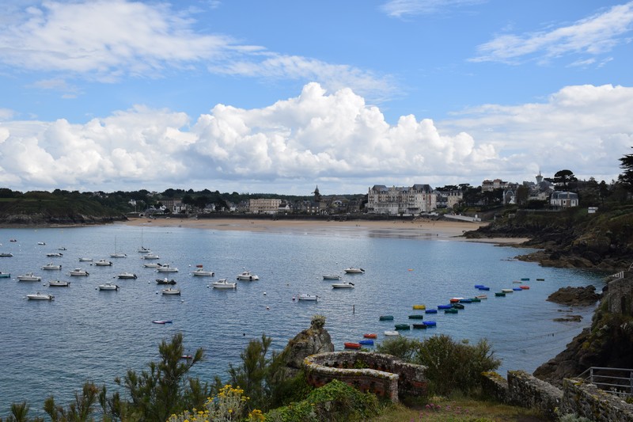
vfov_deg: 29.9
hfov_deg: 43.6
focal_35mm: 45
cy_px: 211
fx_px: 791
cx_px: 316
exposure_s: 1/400
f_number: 10
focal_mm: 30
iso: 200
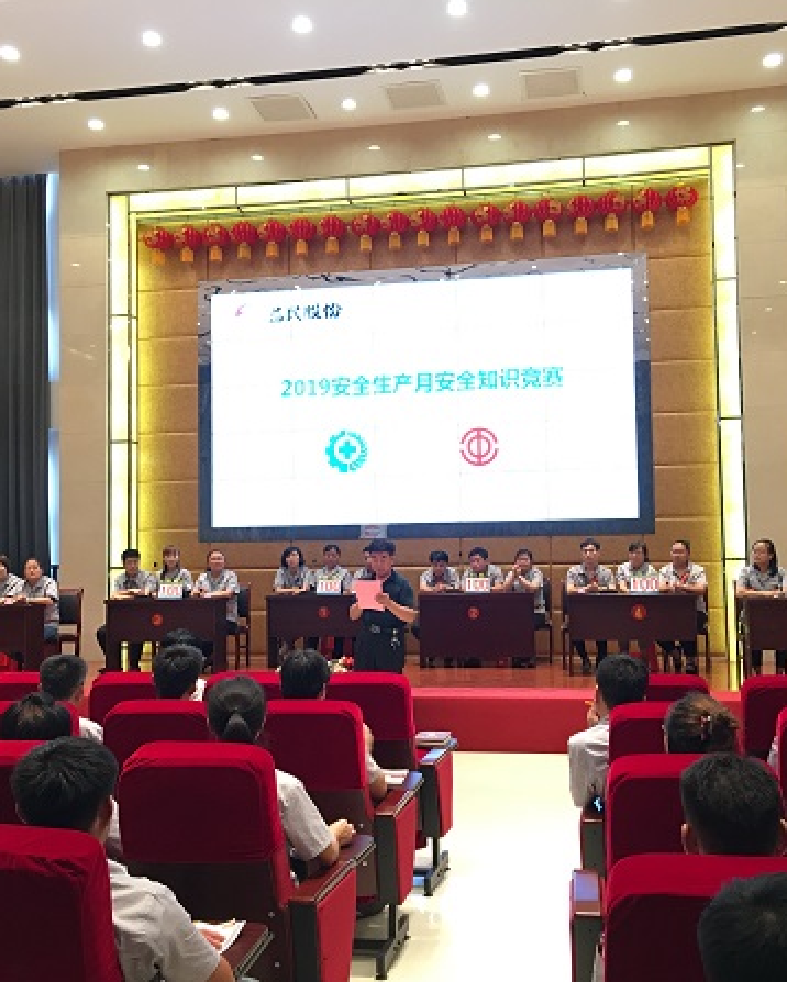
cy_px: 492
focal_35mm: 38
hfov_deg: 39.2
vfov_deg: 47.9
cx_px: 413
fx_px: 1106
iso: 100
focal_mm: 4.15
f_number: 2.2
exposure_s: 1/17
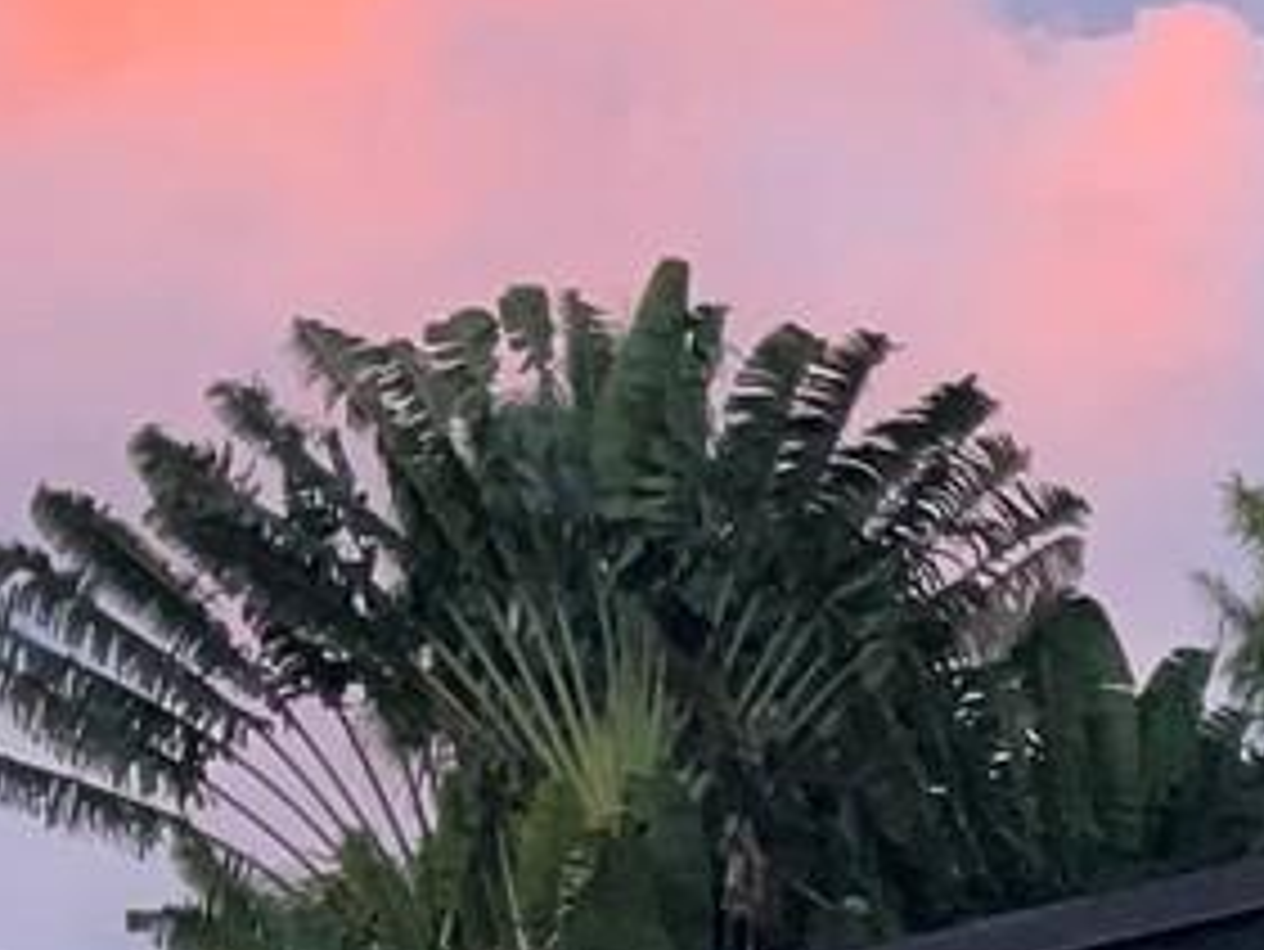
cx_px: 2933
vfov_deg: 8.5
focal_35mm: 165
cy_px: 2026
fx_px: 6028
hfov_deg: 10.5
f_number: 1.8
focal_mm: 3
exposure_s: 1/63
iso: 32
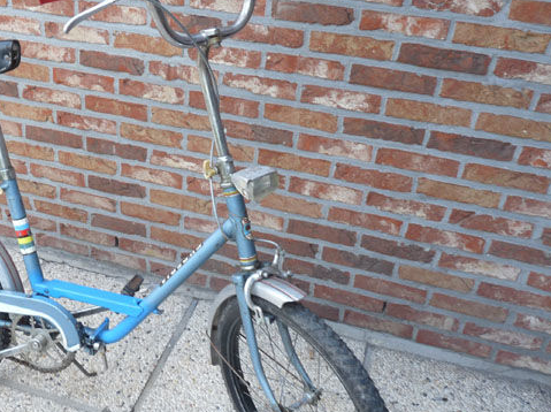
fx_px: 636
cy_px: 207
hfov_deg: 46.0
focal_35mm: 40
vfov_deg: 35.9
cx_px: 174
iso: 100
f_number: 2.8
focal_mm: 4.8
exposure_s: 1/50
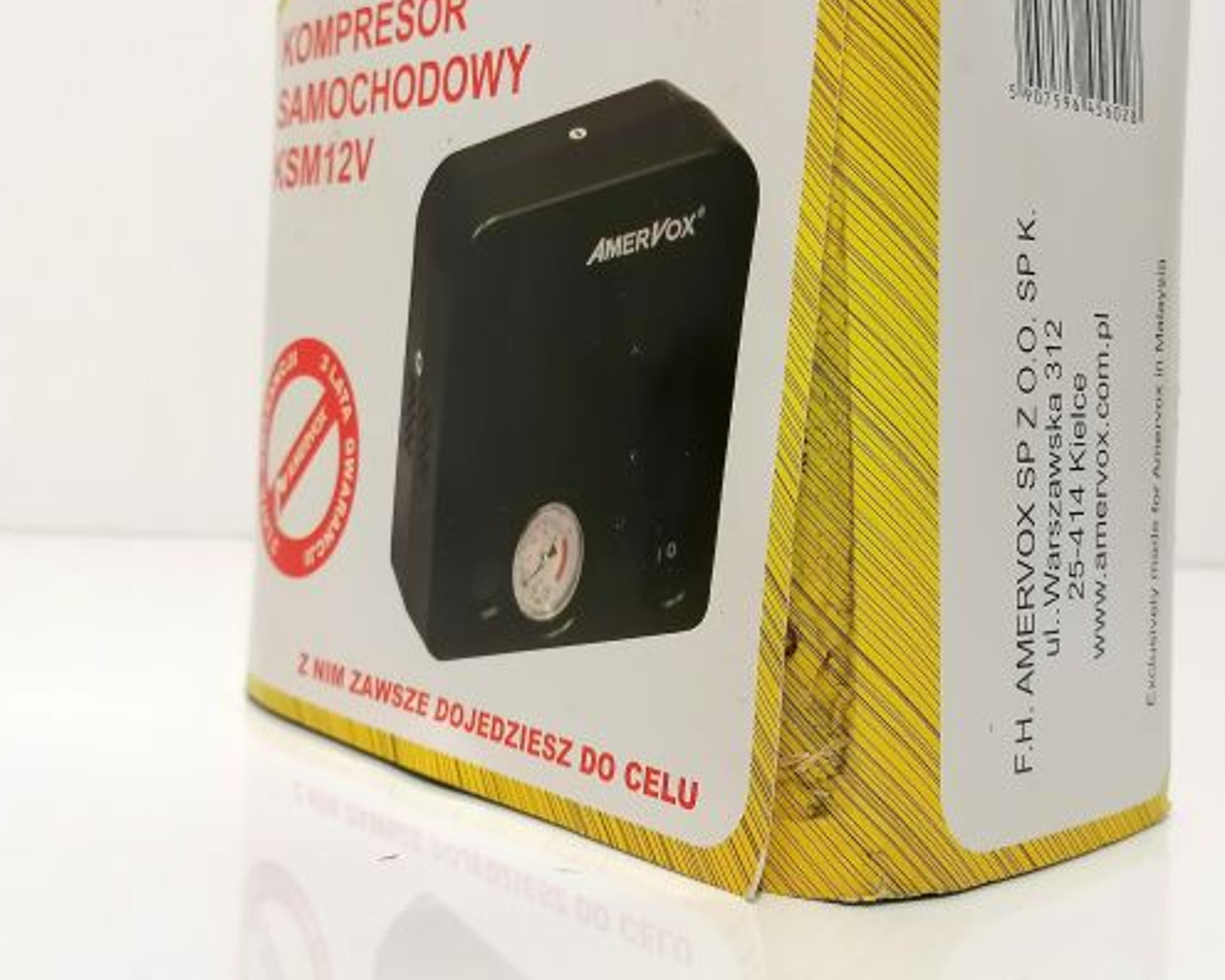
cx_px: 725
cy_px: 318
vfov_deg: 31.8
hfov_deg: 39.4
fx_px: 1704
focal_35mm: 47
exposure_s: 1/50
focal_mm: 4.75
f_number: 1.8
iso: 100
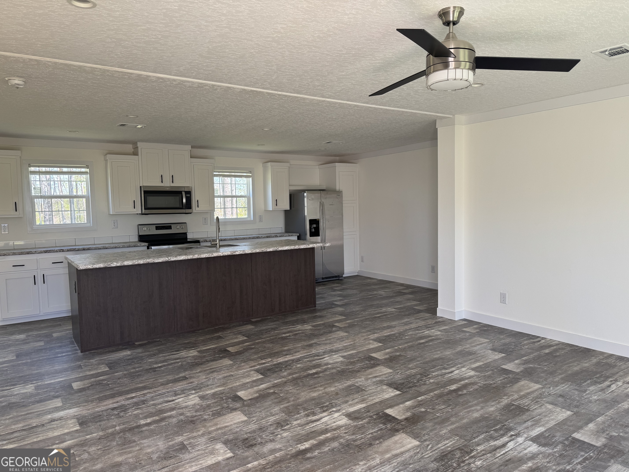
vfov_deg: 56.8
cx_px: 314
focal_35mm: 24
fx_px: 436
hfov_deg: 71.6
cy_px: 236
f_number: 1.78
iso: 64
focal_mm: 6.76
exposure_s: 1/121
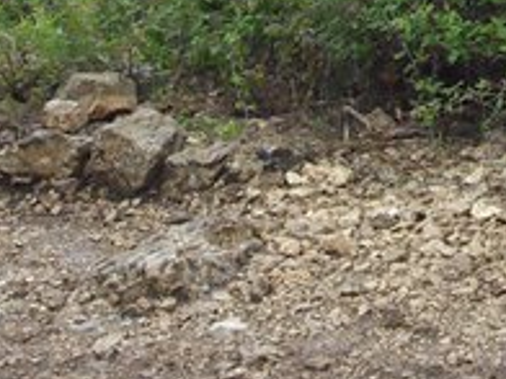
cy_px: -214
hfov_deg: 12.6
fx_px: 2266
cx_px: 519
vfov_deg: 9.3
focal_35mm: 155
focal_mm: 6.2
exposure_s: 1/250
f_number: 2.8
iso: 100
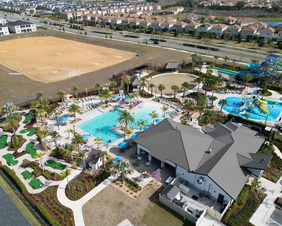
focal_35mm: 26
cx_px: 137
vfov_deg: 54.9
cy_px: 116
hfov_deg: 66.0
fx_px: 217
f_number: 1.7
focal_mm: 6.72
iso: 150
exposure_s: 1/3000
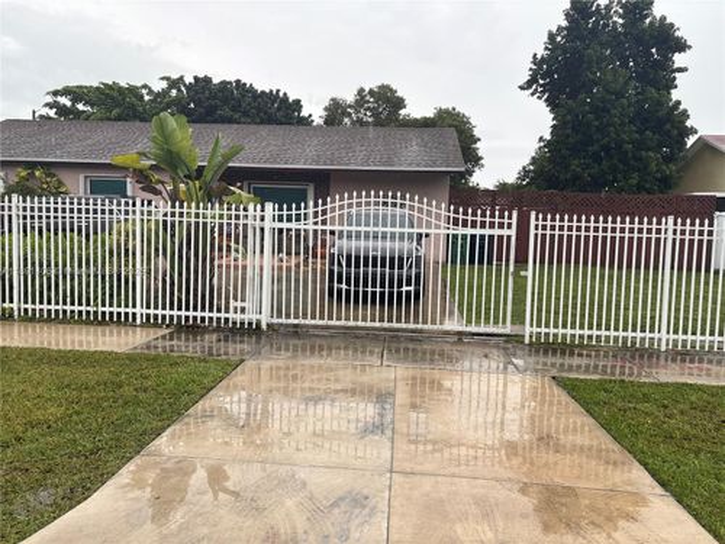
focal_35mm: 26
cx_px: 362
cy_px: 272
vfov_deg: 53.1
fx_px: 545
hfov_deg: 67.3
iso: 50
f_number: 1.6
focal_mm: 5.96
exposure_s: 1/591
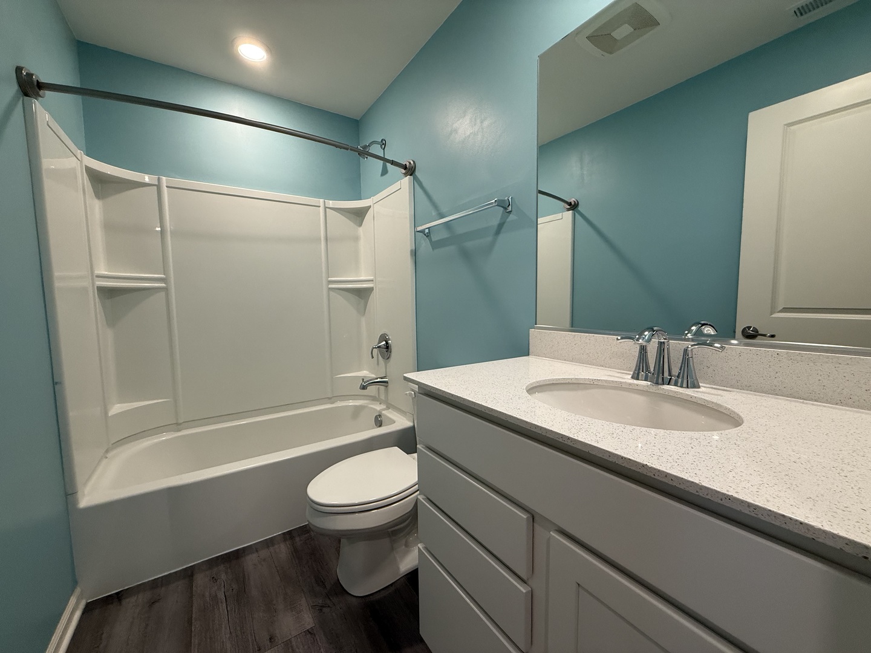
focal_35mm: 14
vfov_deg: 85.7
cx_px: 436
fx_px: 352
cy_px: 326
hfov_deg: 102.1
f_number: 2.2
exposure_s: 1/120
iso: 200
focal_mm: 2.22
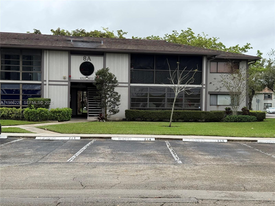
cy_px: 103
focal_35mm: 48
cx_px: 138
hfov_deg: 39.7
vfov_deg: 30.3
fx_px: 381
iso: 80
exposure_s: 1/1264
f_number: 1.78
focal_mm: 6.76
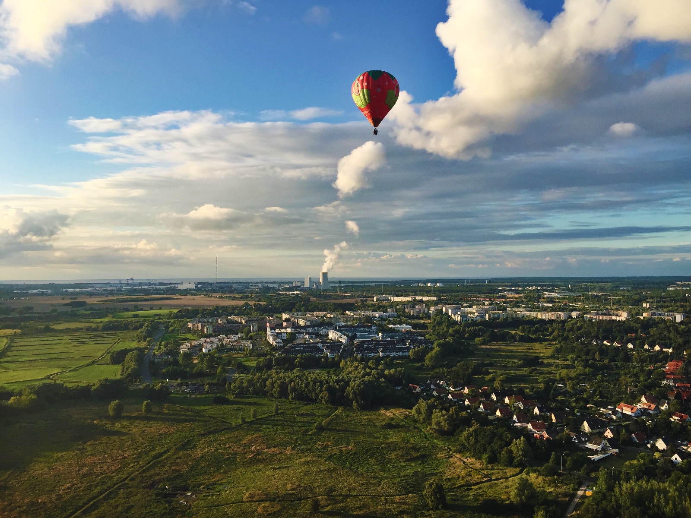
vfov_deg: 48.2
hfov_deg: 61.7
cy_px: 259
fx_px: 579
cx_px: 346
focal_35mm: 29
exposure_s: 1/1412
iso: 32
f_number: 2.2
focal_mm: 4.15
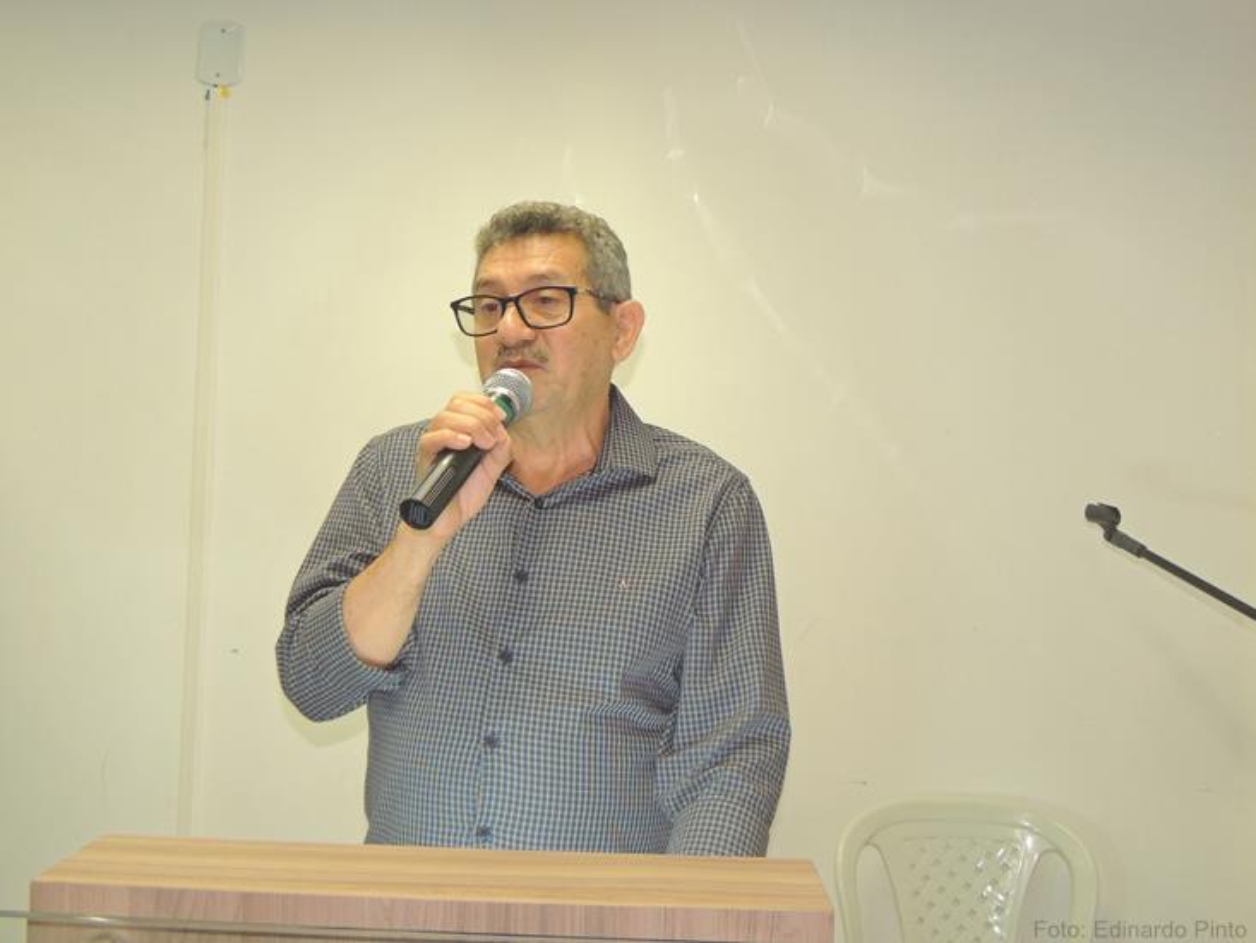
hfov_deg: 52.6
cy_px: 472
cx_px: 628
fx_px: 1270
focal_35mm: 35
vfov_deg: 40.7
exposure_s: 1/50
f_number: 3.3
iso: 400
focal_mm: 6.2
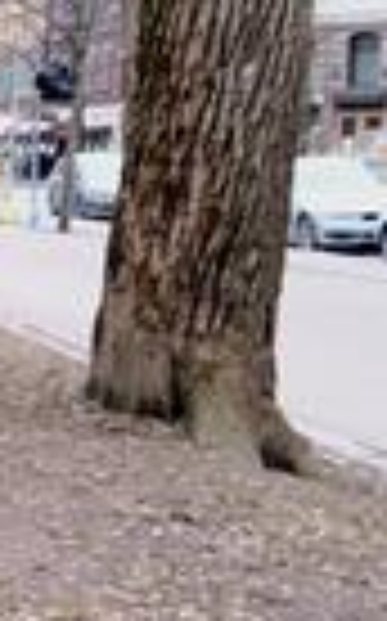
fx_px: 1623
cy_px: 432
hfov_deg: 12.0
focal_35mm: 96
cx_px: -414
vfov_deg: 21.5
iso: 25
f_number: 1.8
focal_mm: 3.98
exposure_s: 1/50.3
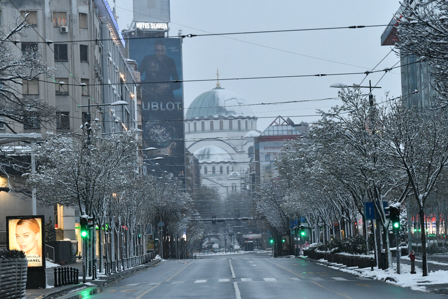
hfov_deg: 12.8
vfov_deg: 8.6
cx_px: 224
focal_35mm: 160
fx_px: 1991
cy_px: 150
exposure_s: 1/160
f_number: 5.6
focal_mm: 160
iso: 3200
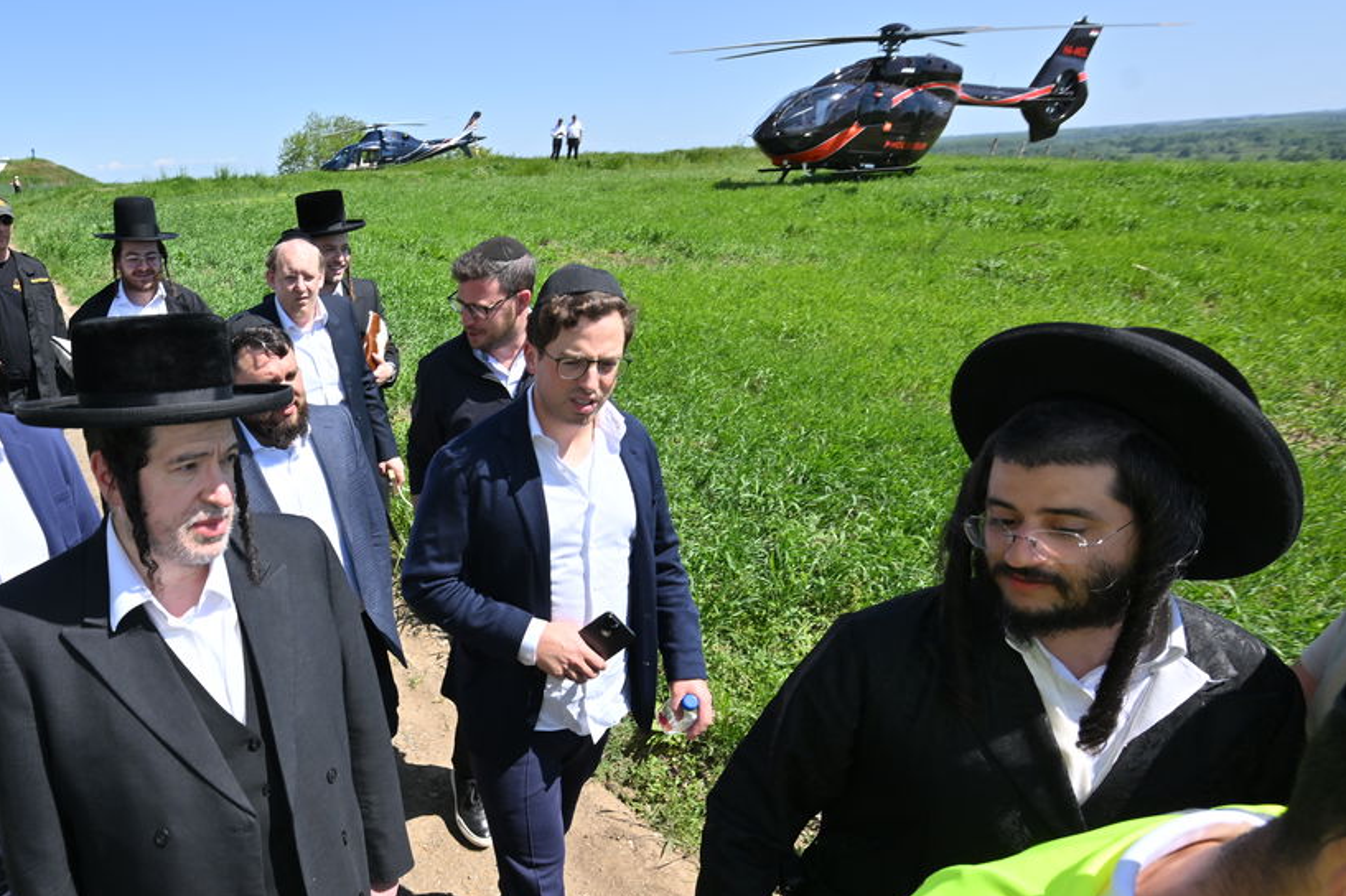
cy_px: 564
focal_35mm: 24
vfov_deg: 52.5
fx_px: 897
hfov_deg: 68.1
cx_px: 306
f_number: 7.1
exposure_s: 1/320
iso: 80
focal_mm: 14
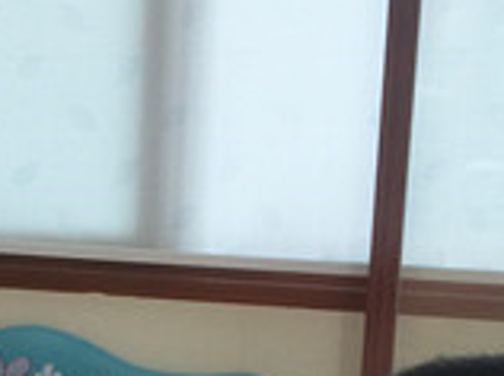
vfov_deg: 9.2
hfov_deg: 13.4
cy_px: 841
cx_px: 159
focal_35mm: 147
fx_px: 2137
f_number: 2.2
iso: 40
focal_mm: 4.15
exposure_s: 1/33
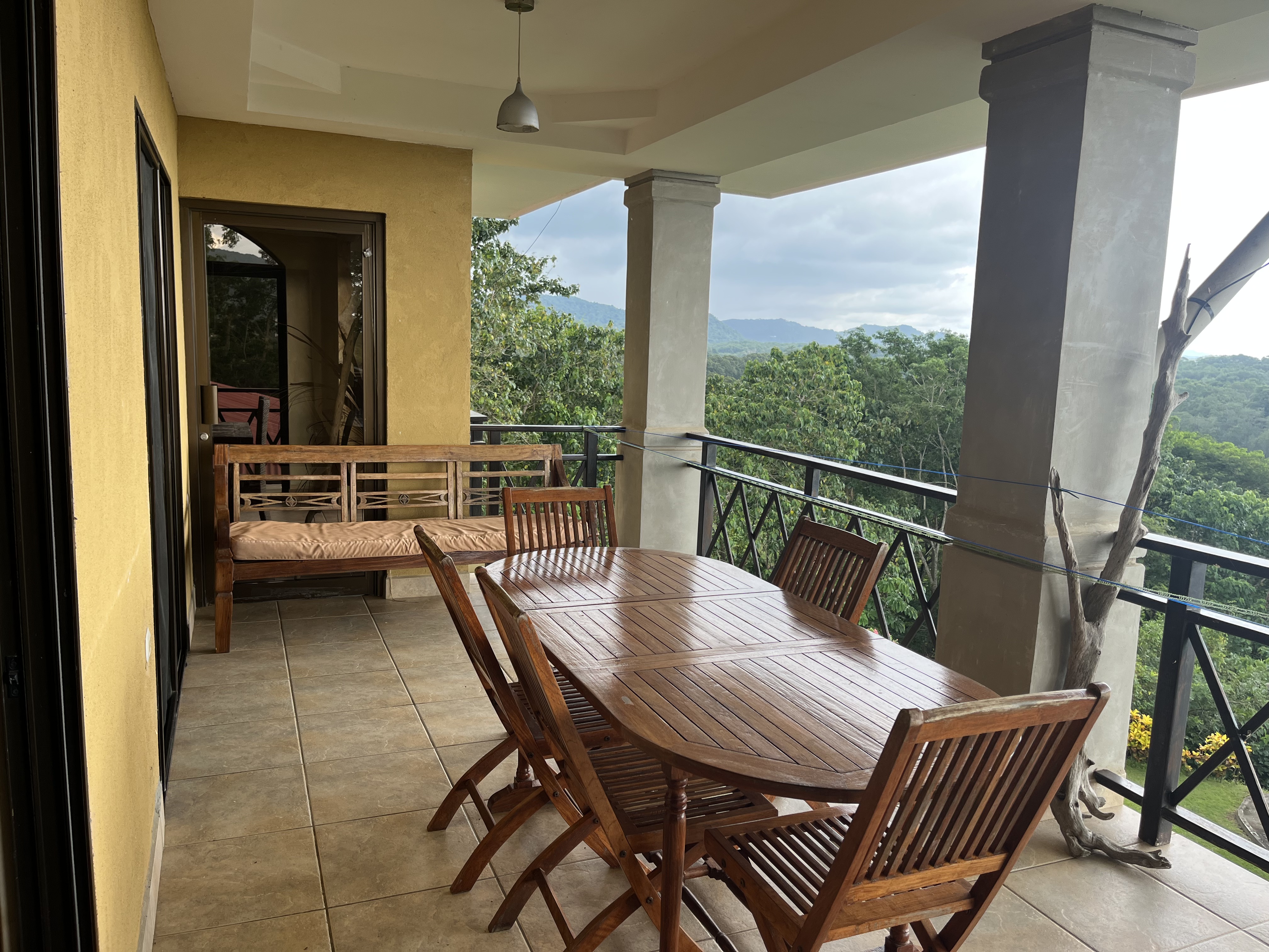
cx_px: 634
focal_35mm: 26
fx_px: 953
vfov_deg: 53.1
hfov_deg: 67.3
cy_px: 476
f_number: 1.6
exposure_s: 1/270
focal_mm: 5.1
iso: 40
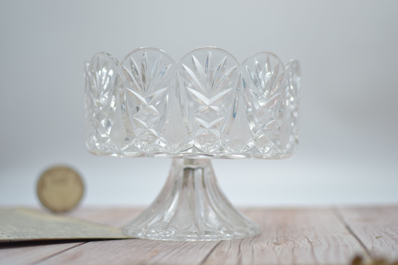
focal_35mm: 52
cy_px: 132
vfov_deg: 25.8
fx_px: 580
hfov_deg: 37.9
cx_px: 199
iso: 100
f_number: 1.8
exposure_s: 1/500
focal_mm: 35
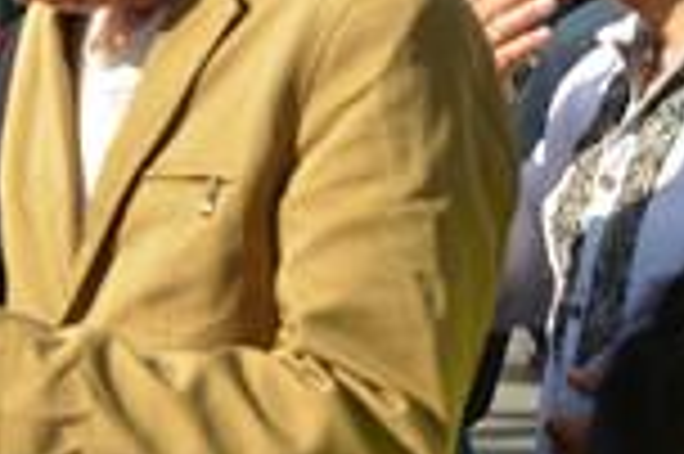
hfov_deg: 13.8
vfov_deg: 9.8
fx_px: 2619
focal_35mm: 138
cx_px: -387
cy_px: -112
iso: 200
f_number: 3.2
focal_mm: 35
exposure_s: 1/1250
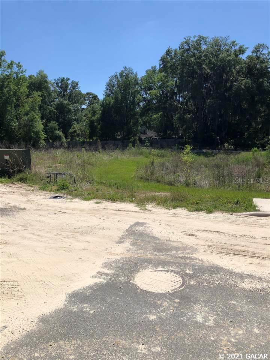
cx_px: 135
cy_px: 180
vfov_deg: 63.4
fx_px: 291
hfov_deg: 49.7
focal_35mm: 28
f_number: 1.8
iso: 25
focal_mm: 3.99
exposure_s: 1/3436
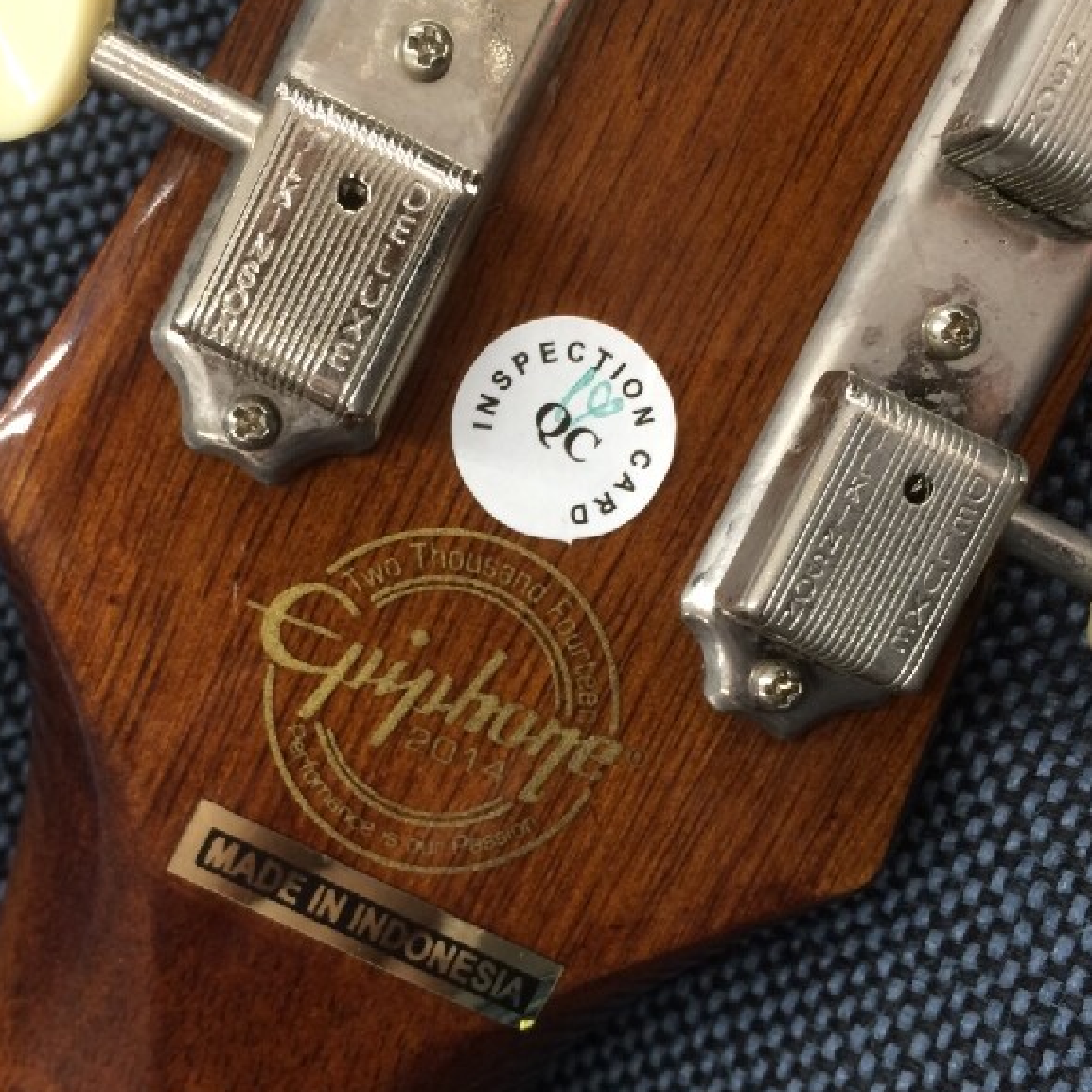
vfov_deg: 41.8
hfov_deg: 41.7
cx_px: 441
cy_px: 603
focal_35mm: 40
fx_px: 1428
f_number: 2.2
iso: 64
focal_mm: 4.15
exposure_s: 1/30
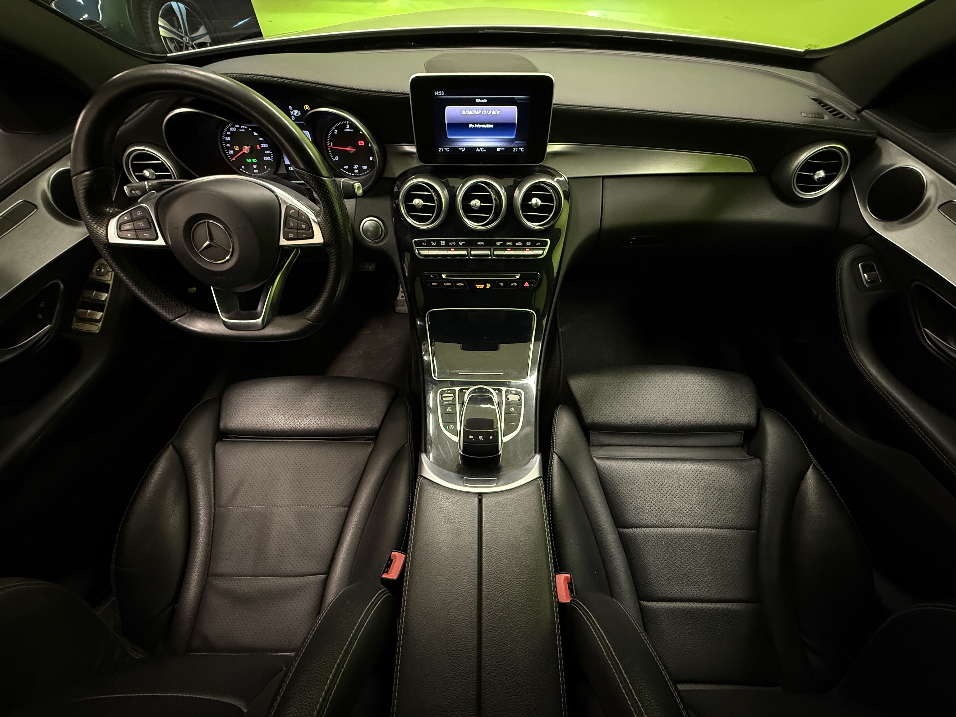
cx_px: 478
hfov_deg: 102.1
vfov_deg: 85.7
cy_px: 358
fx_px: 387
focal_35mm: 14
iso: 800
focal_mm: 2.22
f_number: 2.2
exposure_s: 1/50
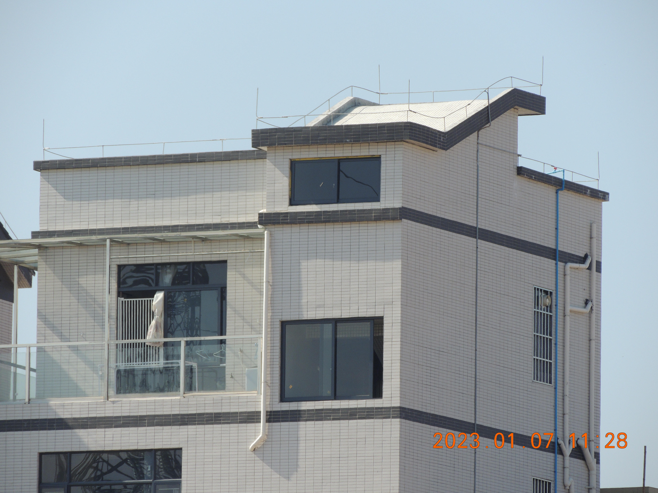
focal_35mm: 470
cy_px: 246
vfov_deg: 3.2
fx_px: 8934
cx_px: 329
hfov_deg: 4.2
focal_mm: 83.8
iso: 140
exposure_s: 1/800
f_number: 4.9
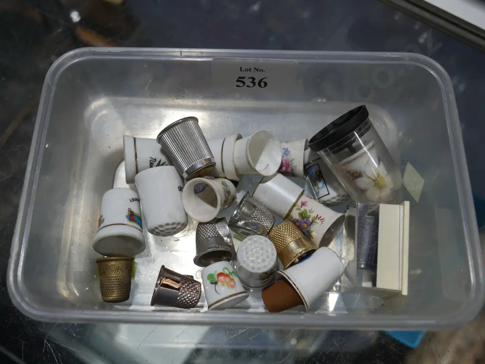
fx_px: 533
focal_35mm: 38
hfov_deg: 49.0
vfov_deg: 37.8
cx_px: 242
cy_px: 182
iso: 200
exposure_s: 1/125
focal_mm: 19
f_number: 4.5
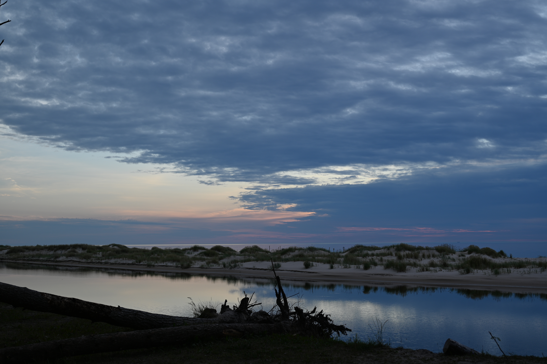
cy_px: 182
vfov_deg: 31.1
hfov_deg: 45.5
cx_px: 274
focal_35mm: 43
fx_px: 653
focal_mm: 43
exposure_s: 1/160
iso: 100
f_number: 4
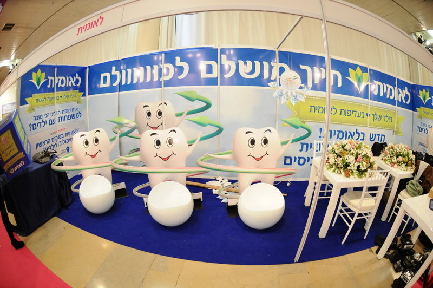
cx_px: 216
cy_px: 144
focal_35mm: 16
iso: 800
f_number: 3.2
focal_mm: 10.5
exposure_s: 1/60
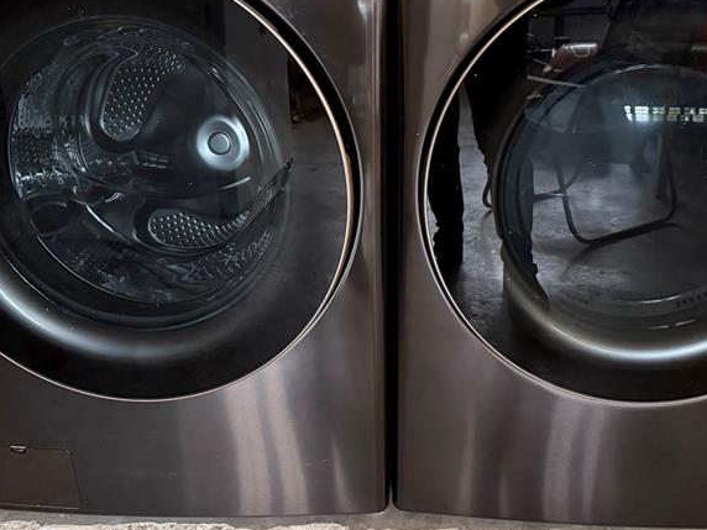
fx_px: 878
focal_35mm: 43
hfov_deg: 43.7
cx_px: 414
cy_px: 222
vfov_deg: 33.5
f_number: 1.78
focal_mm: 6.76
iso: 1000
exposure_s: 1/30
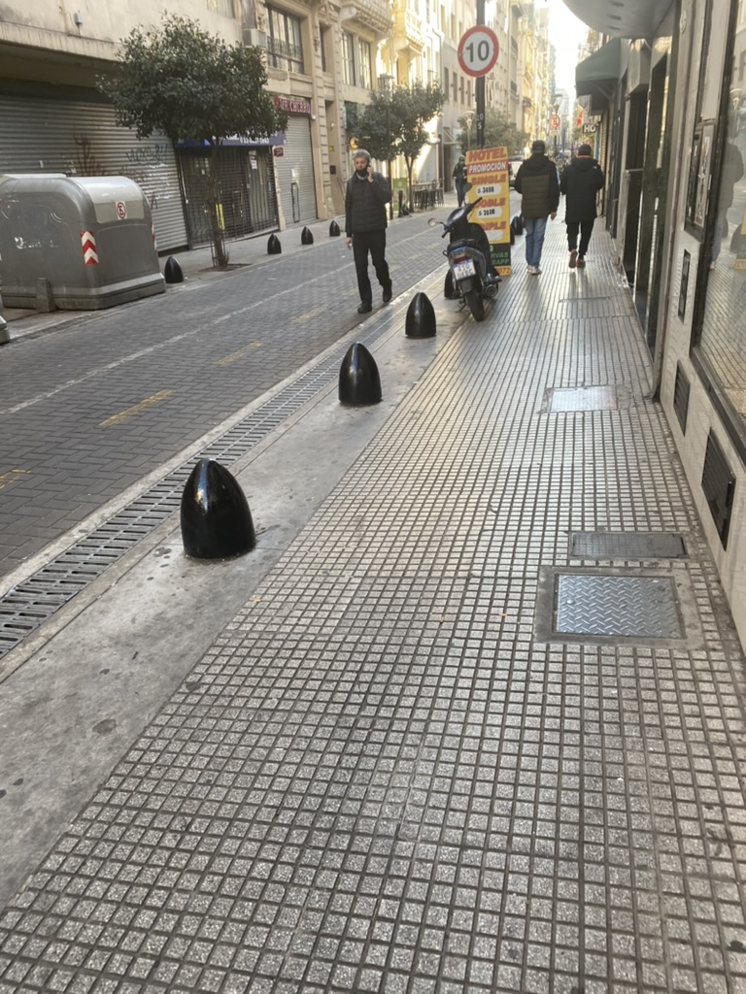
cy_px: 497
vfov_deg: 67.3
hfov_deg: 53.1
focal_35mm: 26
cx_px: 373
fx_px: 747
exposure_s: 1/122
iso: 40
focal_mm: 4.25
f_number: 1.8
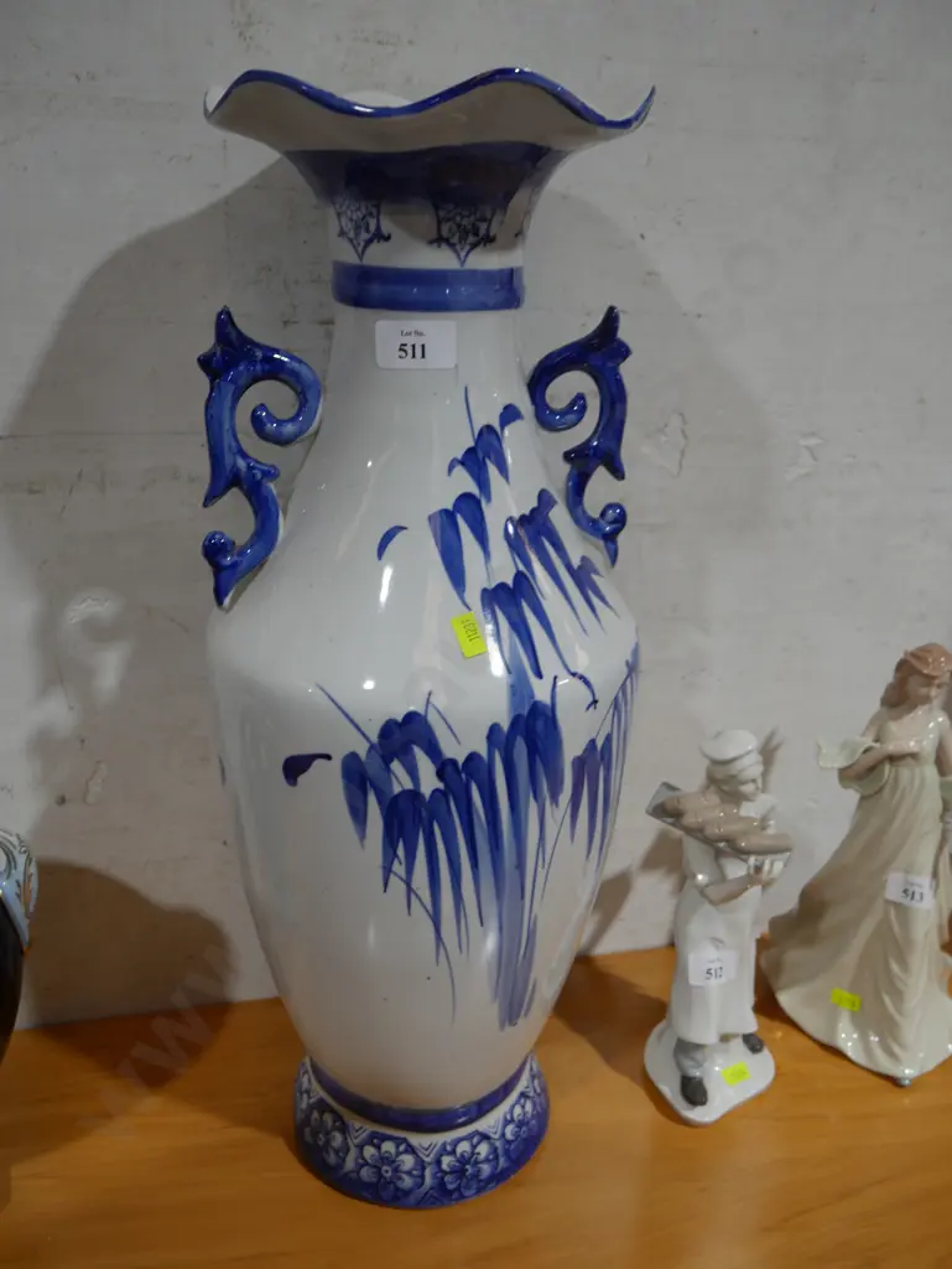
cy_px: 634
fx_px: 1172
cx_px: 476
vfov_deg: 56.8
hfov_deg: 44.2
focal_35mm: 32
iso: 250
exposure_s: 1/60
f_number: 4.5
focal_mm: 16
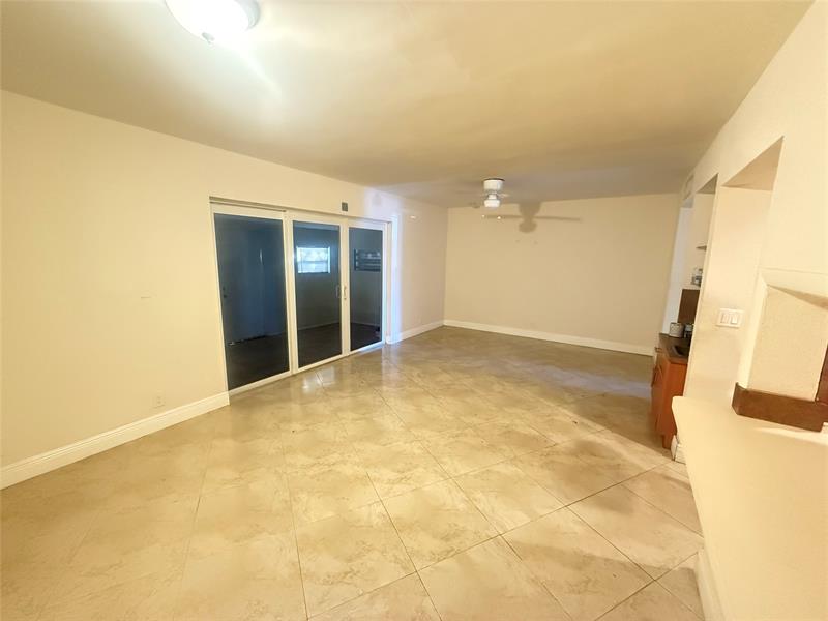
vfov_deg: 85.7
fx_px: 335
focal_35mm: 14
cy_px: 310
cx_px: 414
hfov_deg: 102.1
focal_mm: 2.22
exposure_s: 1/40
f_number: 2.2
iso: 1250
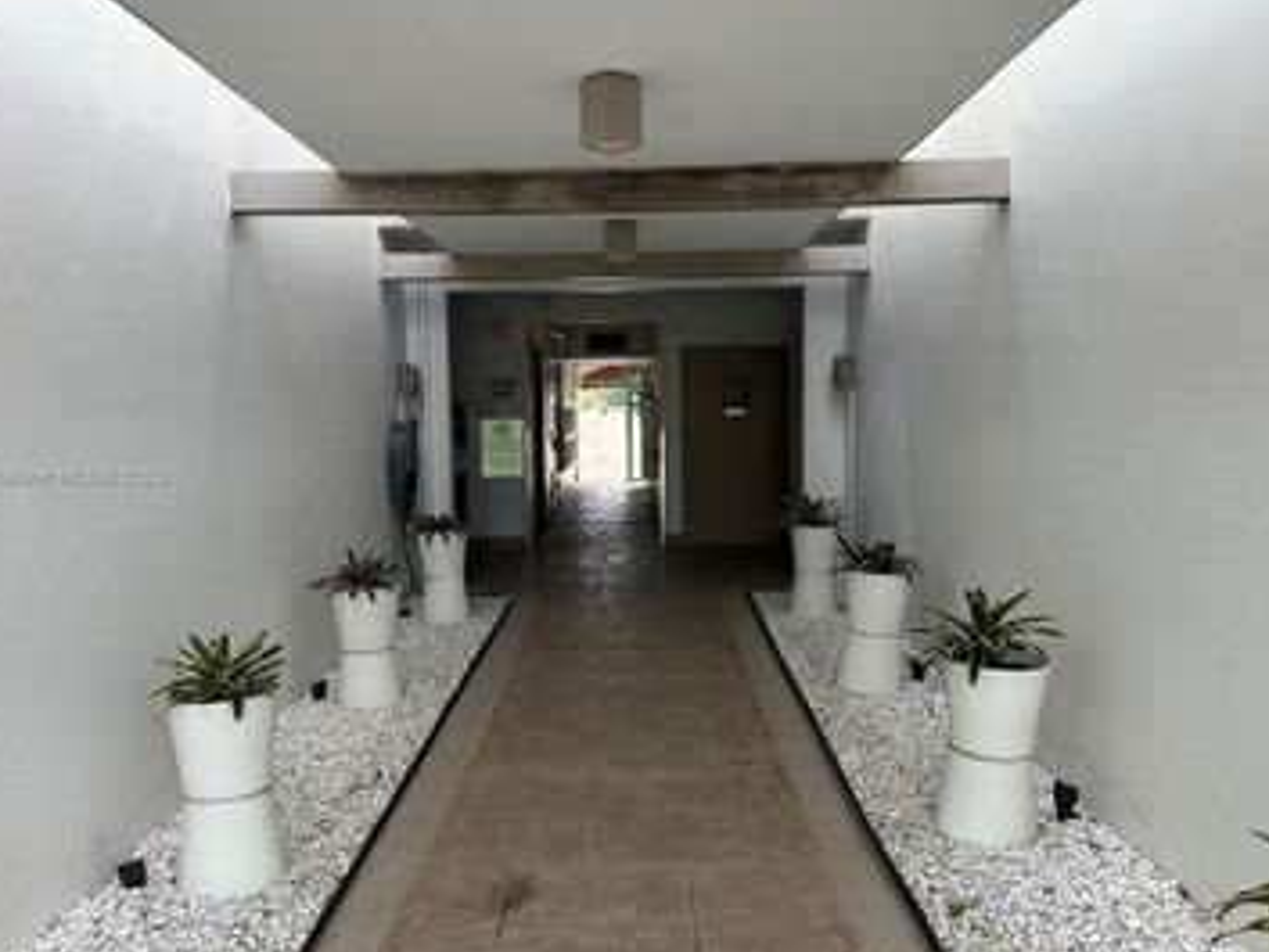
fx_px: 1063
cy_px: 478
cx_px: 627
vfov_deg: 48.3
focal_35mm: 29
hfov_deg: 61.6
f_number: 1.78
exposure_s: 1/412
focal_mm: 6.86
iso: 80
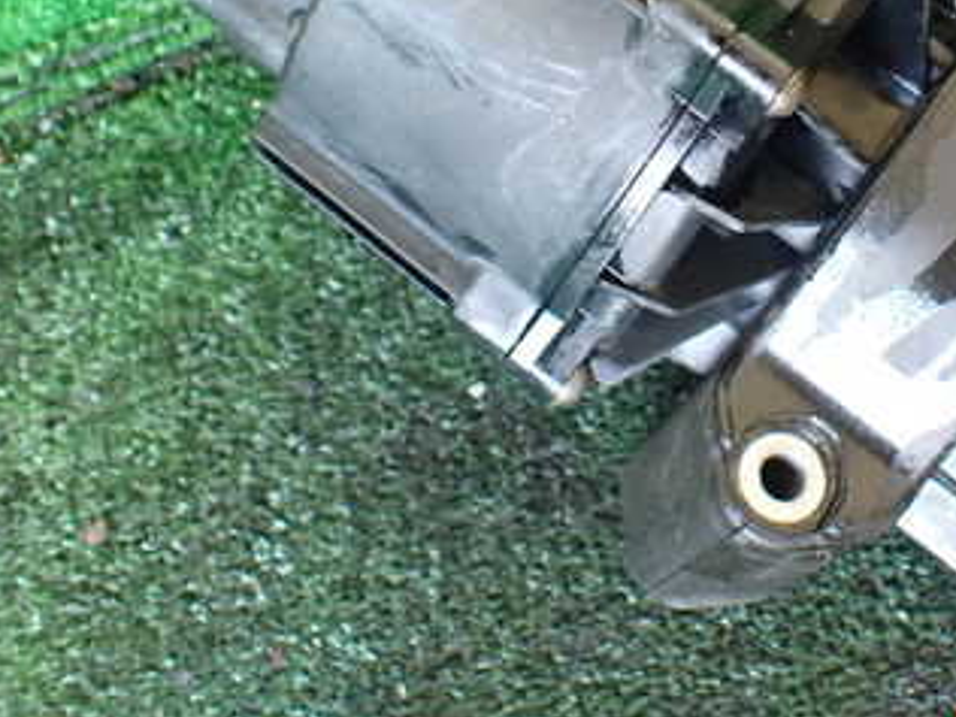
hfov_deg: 33.0
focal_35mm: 57
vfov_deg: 25.0
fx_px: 1574
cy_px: 94
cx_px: 732
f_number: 2.3
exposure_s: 1/50
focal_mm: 5.4
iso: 800
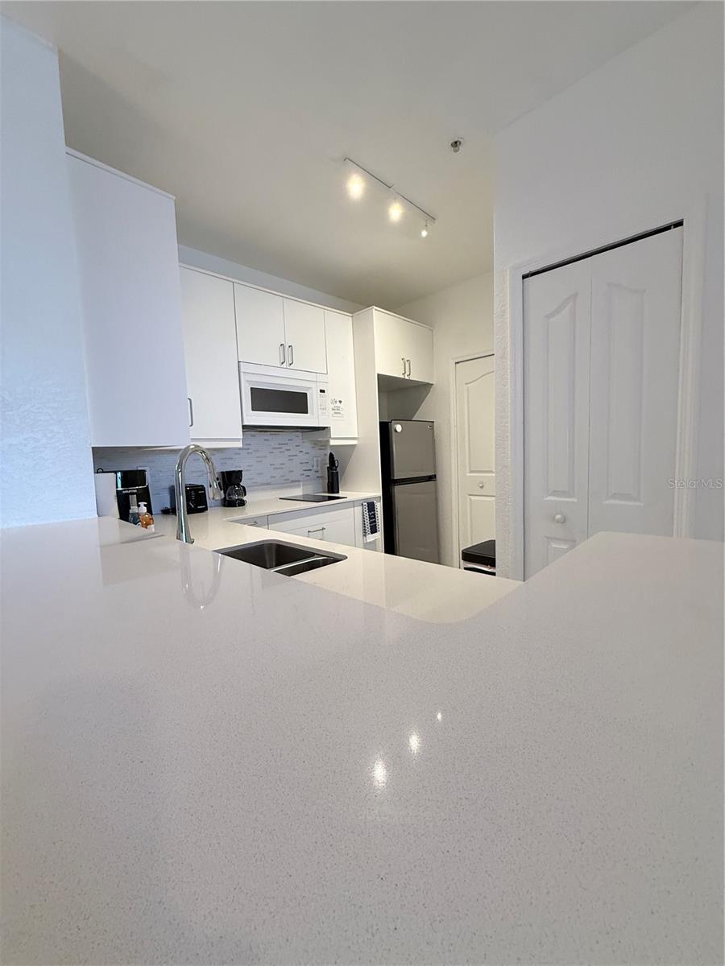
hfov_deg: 85.7
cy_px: 483
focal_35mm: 14
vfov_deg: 102.1
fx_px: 391
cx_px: 362
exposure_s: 1/60
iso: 250
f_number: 2.2
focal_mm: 2.22
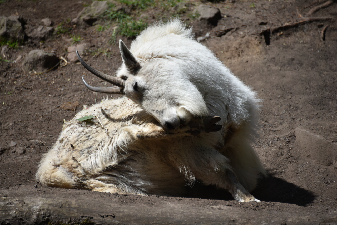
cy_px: 112
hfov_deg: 6.9
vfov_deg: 4.6
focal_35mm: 300
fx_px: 2809
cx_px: 168
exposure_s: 1/640
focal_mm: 300
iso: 100
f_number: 5.6
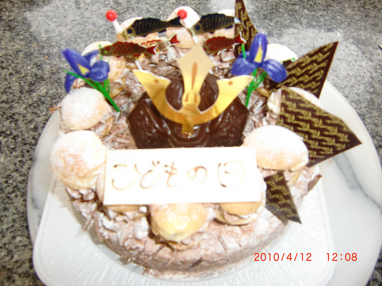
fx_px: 309
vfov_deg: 49.7
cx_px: 191
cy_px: 143
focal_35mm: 28
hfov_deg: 63.4
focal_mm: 4.9
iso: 64
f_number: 2.6
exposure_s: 1/100
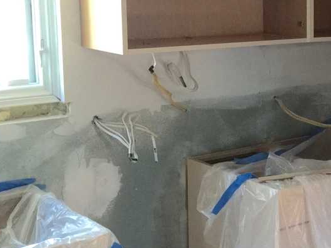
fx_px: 698
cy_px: 87
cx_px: 388
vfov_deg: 20.1
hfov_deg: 24.4
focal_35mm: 73
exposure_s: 1/8
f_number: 2.2
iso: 125
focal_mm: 4.15
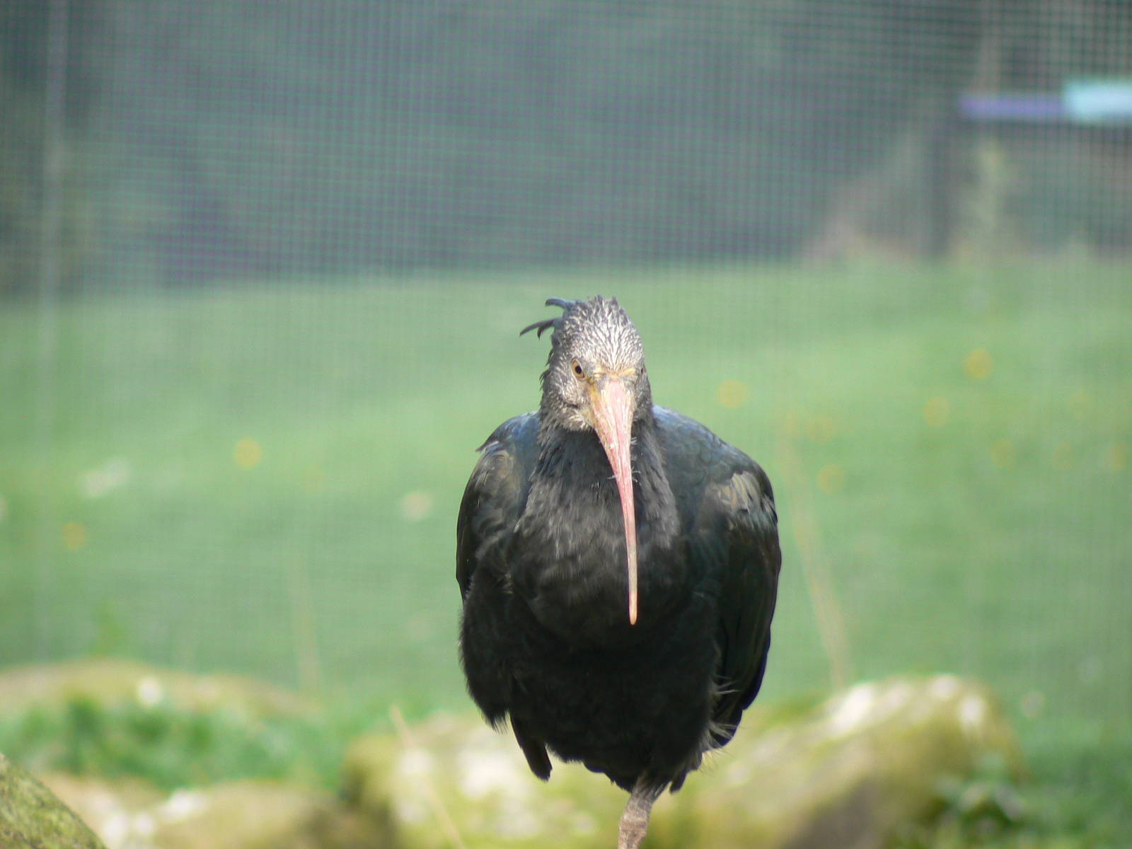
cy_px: 424
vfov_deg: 3.4
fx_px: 14127
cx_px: 566
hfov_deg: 4.6
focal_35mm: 432
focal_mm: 72
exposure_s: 1/80
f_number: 4
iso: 80
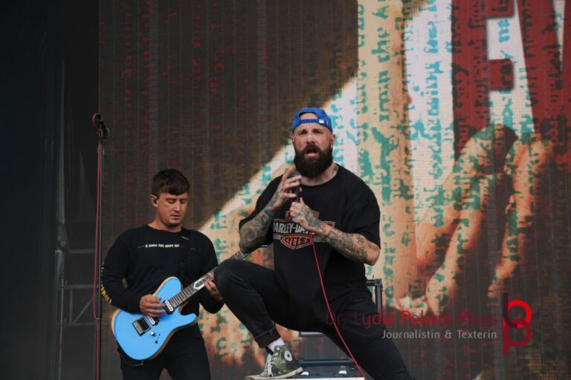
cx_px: 286
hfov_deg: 19.7
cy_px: 190
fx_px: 1641
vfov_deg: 13.2
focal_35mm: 104
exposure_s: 1/160
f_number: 5.6
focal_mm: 69
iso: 100
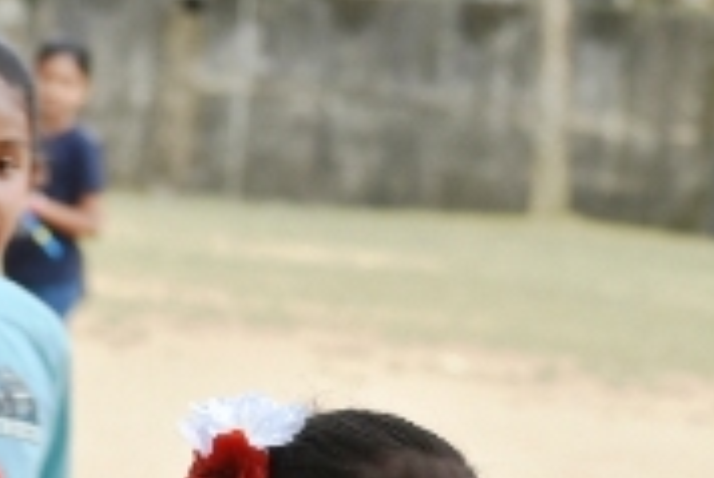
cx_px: 690
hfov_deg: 4.9
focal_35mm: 422
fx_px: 8376
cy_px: 532
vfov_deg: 3.3
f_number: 7.1
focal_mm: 112
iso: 400
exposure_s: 1/100
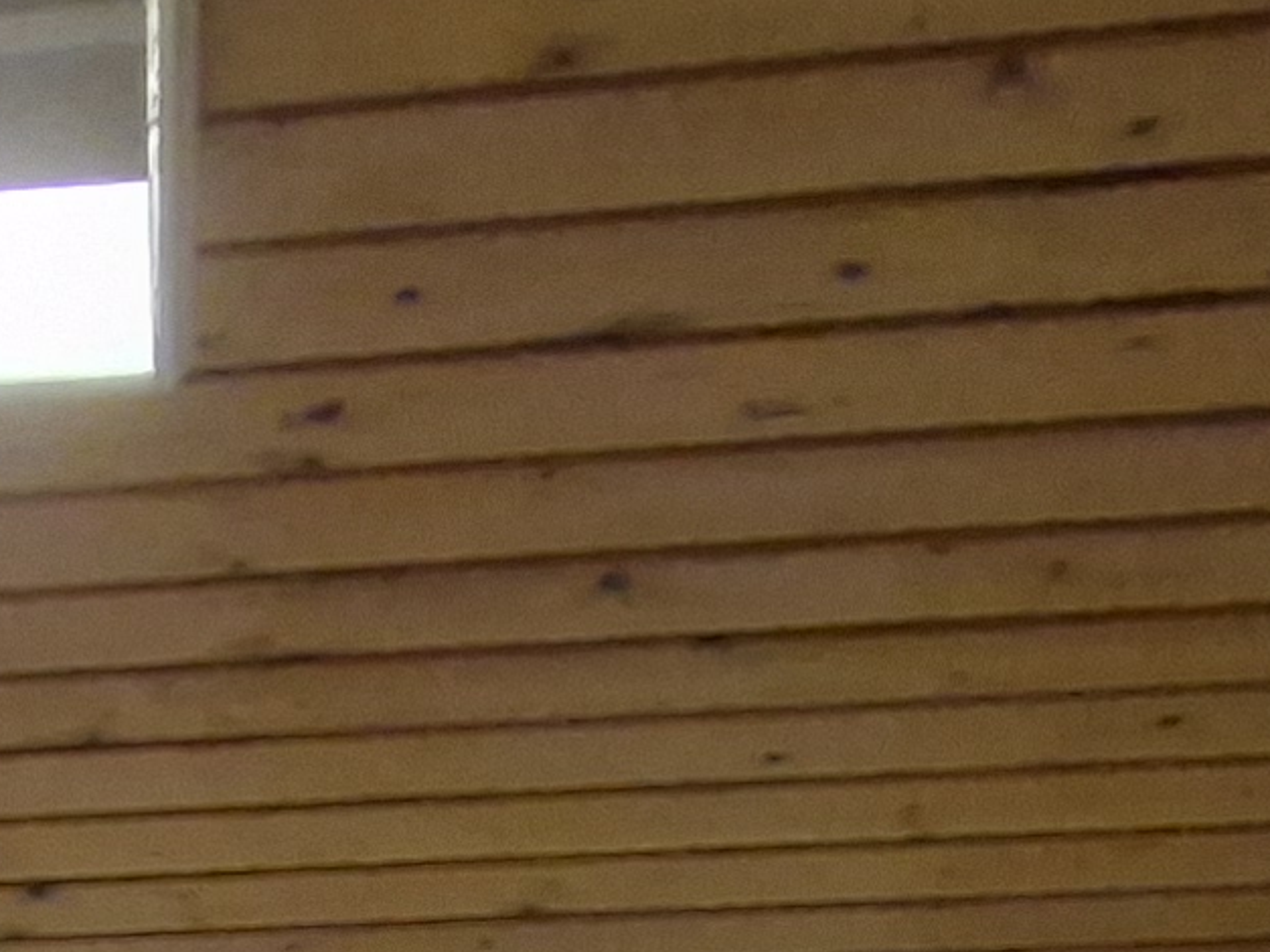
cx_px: -581
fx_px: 3045
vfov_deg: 12.3
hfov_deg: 20.5
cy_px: 2532
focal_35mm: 83
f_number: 2.2
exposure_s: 1/50
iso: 400
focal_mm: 1.74
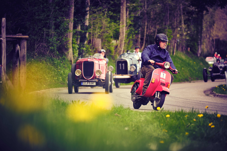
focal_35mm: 210
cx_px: 114
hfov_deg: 9.8
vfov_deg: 6.5
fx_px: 1324
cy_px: 76
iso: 250
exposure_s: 1/1000
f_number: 2.8
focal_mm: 140
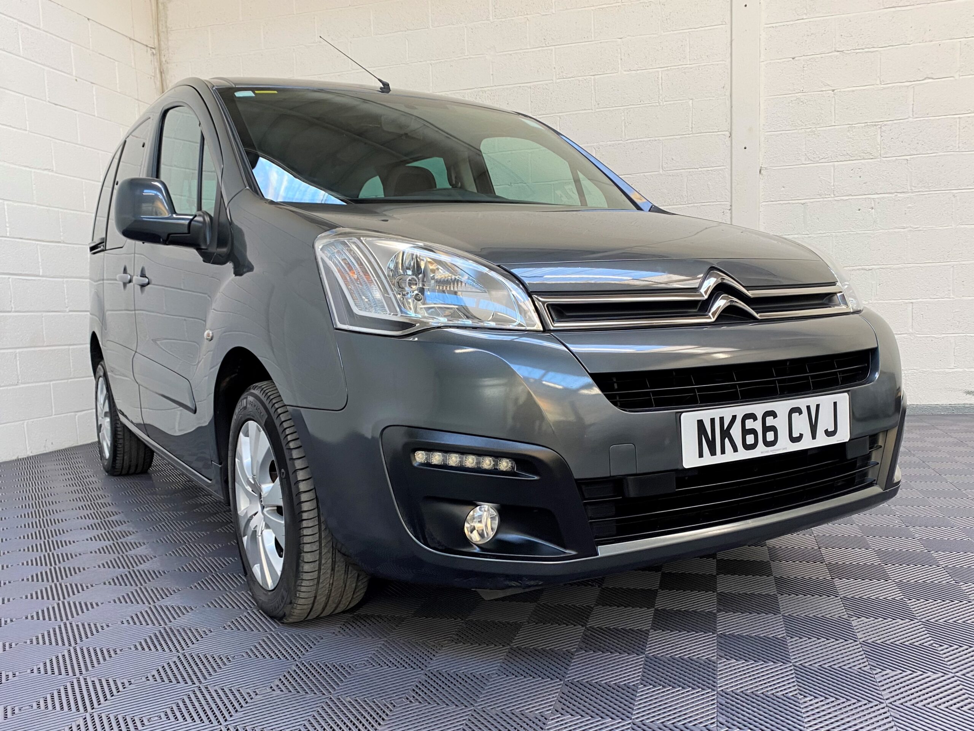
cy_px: 366
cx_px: 487
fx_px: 732
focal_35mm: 26
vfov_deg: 53.1
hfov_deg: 67.3
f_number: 1.8
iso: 64
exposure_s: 1/50
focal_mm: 4.25
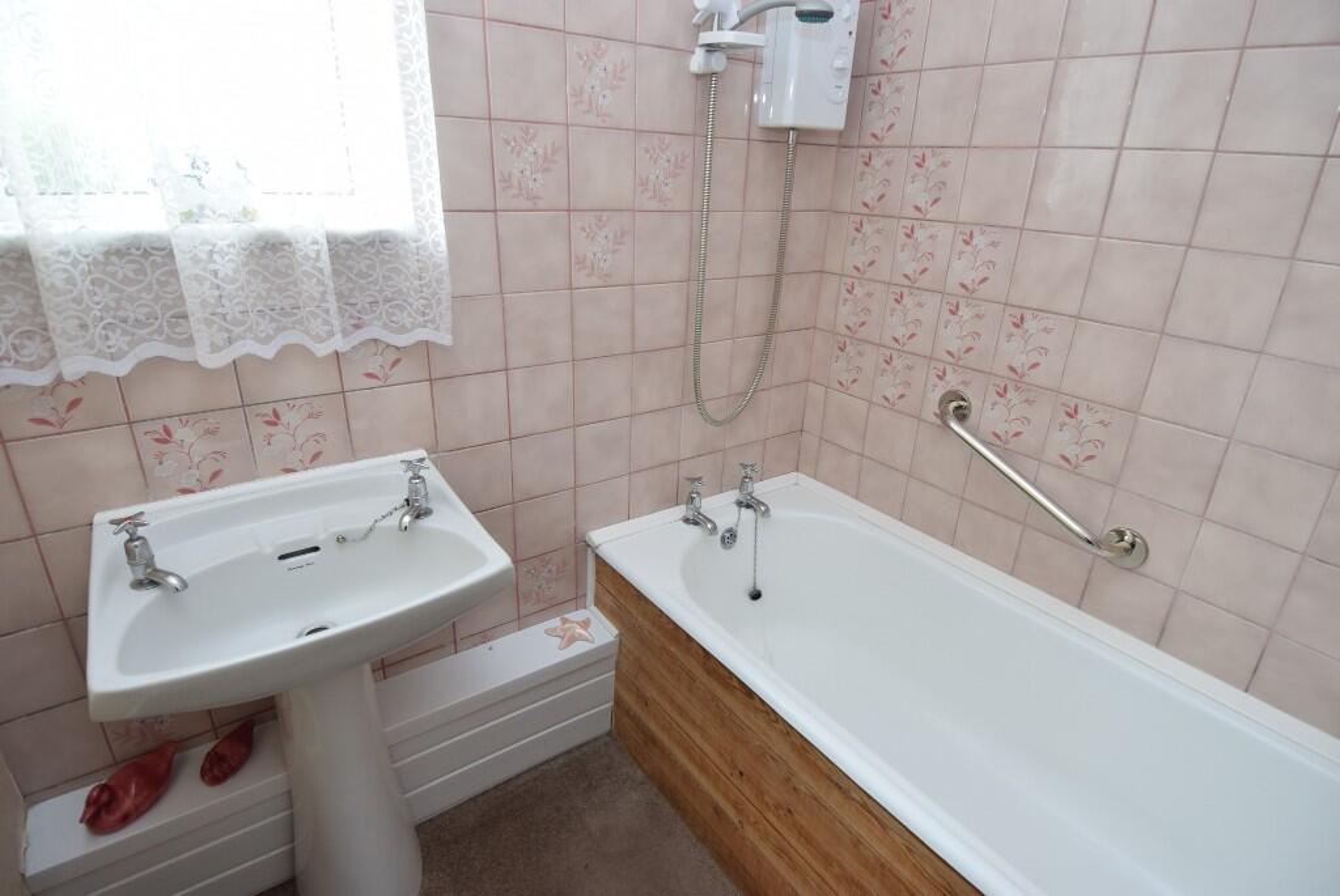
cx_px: 670
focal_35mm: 18
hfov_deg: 89.9
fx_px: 671
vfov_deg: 67.5
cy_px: 448
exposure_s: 1/80
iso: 400
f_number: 4
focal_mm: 12
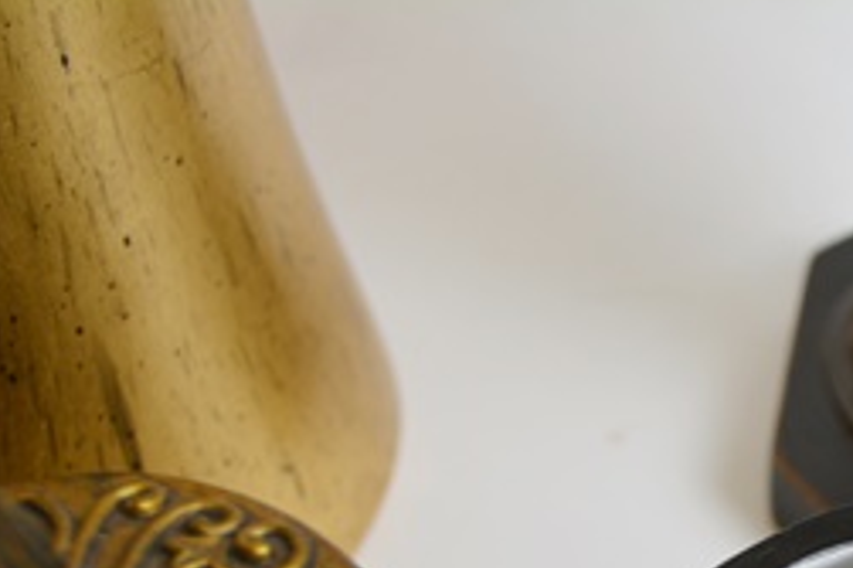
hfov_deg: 22.8
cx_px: 846
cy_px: 673
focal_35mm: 86
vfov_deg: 15.3
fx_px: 2036
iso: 400
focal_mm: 24
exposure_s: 1/100
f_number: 5
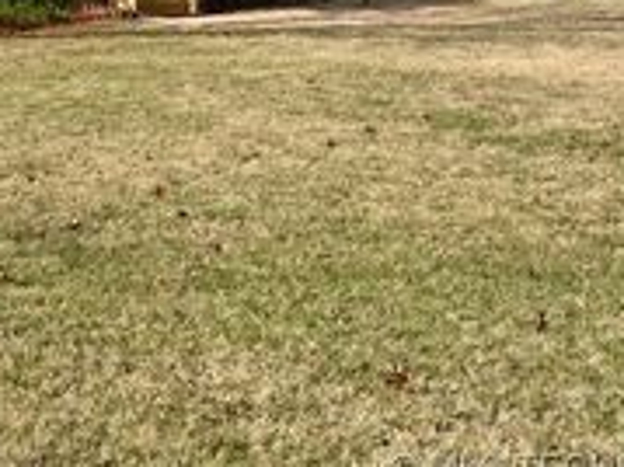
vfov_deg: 20.0
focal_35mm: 67
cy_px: -148
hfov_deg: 28.1
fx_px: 1207
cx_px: 80
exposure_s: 1/3425
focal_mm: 6.76
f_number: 1.78
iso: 80
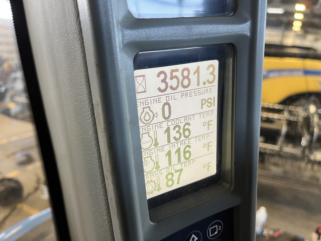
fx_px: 241
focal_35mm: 26
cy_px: 120
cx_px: 160
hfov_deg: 67.3
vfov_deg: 53.1
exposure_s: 1/42
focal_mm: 5.1
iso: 100
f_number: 1.6
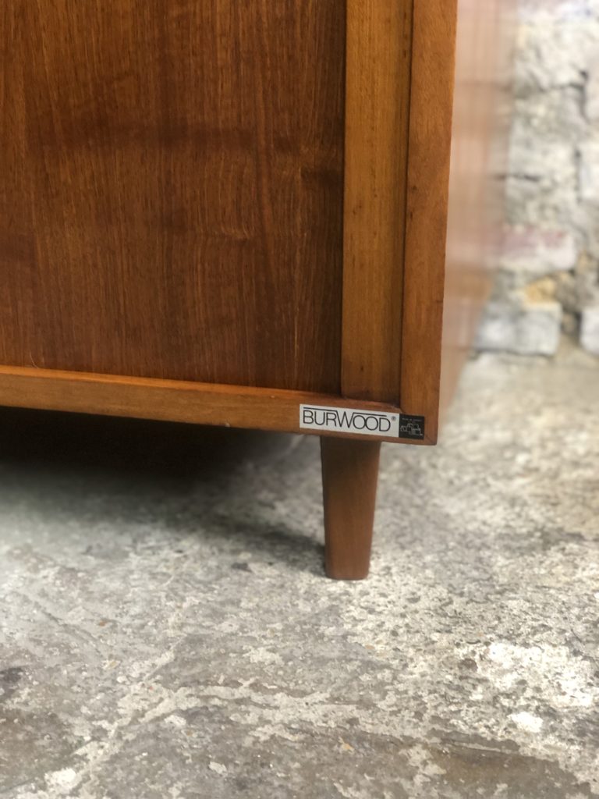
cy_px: 400
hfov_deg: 28.0
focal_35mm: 52
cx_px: 300
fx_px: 1200
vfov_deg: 36.8
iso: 160
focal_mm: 6
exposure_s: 1/20
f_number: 2.4
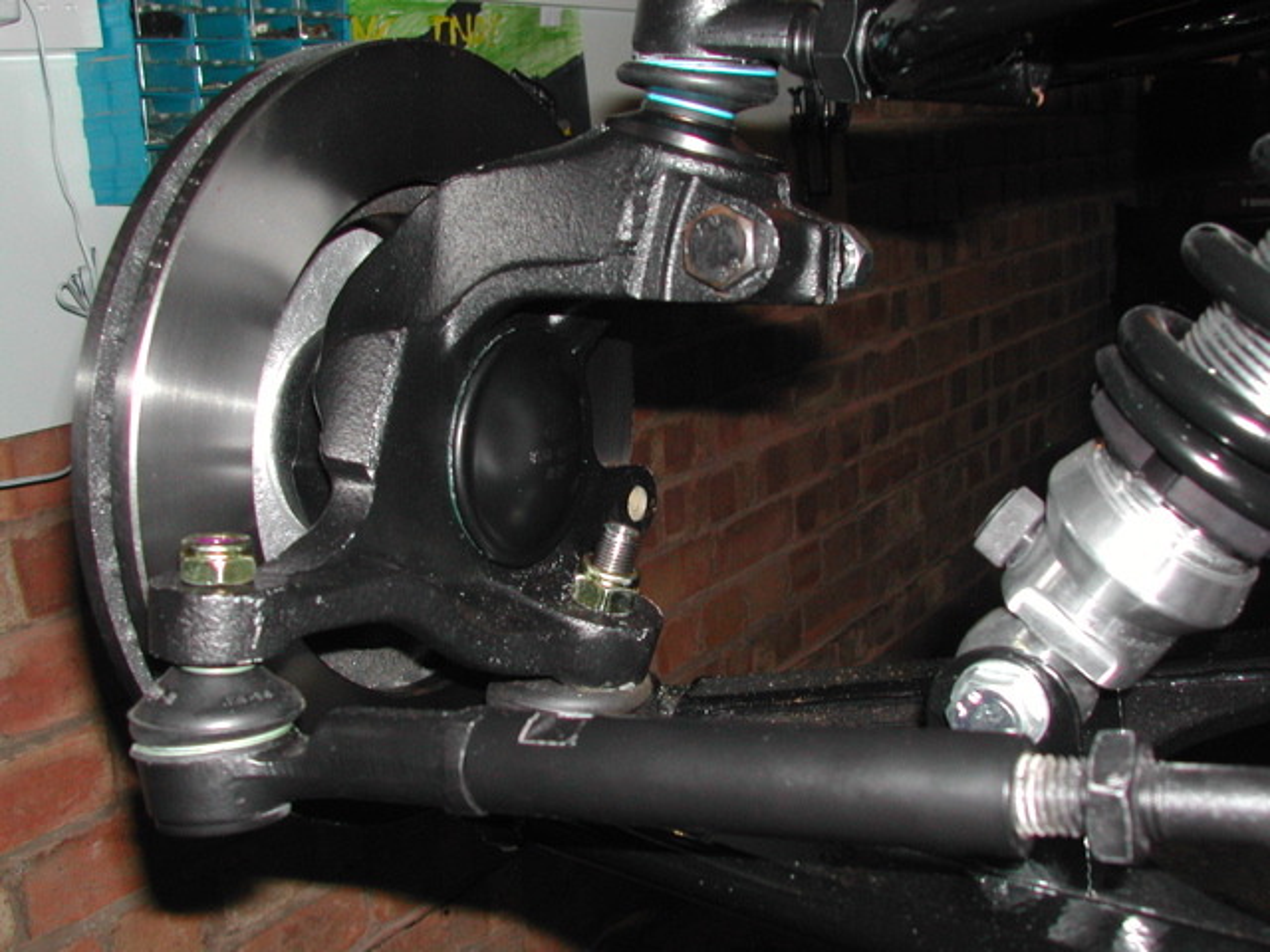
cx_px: 635
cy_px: 476
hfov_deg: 49.0
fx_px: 1394
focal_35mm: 38
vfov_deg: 37.7
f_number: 7.6
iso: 152
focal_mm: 8
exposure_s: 1/60
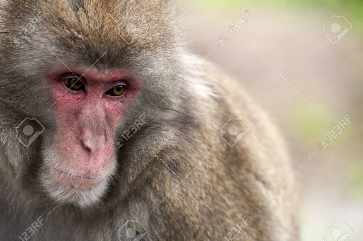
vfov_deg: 9.5
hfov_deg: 14.2
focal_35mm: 145
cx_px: 182
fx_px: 1461
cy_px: 120
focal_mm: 145
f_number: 4
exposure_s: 1/125
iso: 800
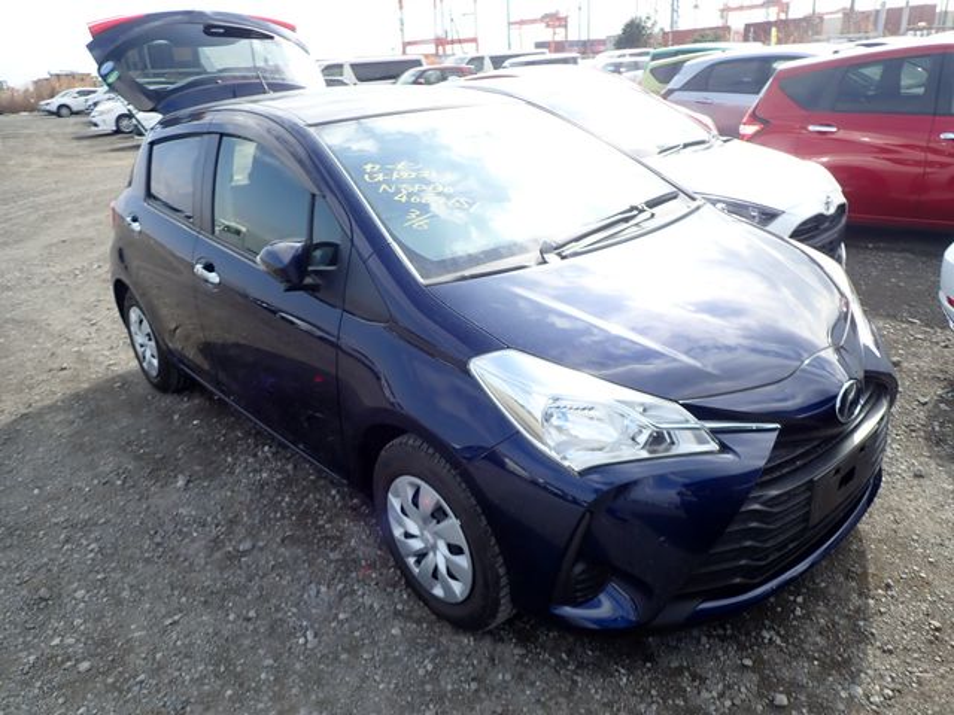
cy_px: 358
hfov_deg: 69.4
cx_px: 477
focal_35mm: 25
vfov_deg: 54.9
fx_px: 689
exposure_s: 1/500
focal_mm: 4.5
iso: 100
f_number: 2.8
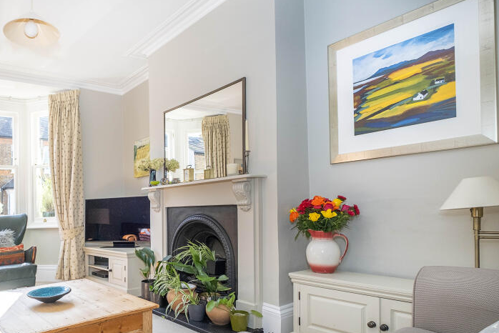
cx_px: 149
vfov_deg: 56.0
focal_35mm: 22
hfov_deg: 75.0
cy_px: 224
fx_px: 305
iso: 320
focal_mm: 10
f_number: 6.4
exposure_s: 1/80
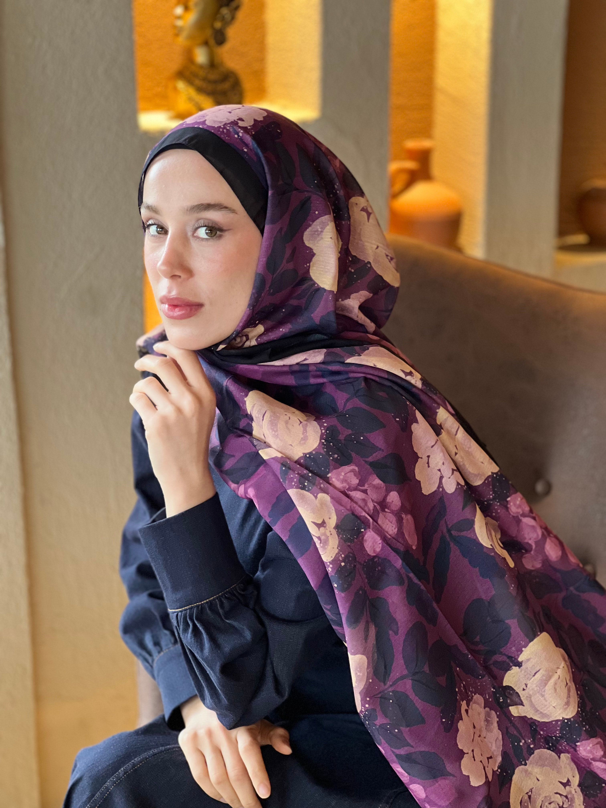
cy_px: 404
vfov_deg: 25.3
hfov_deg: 19.1
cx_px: 303
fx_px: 1797
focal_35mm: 77
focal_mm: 9
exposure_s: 1/40
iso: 200
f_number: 2.8
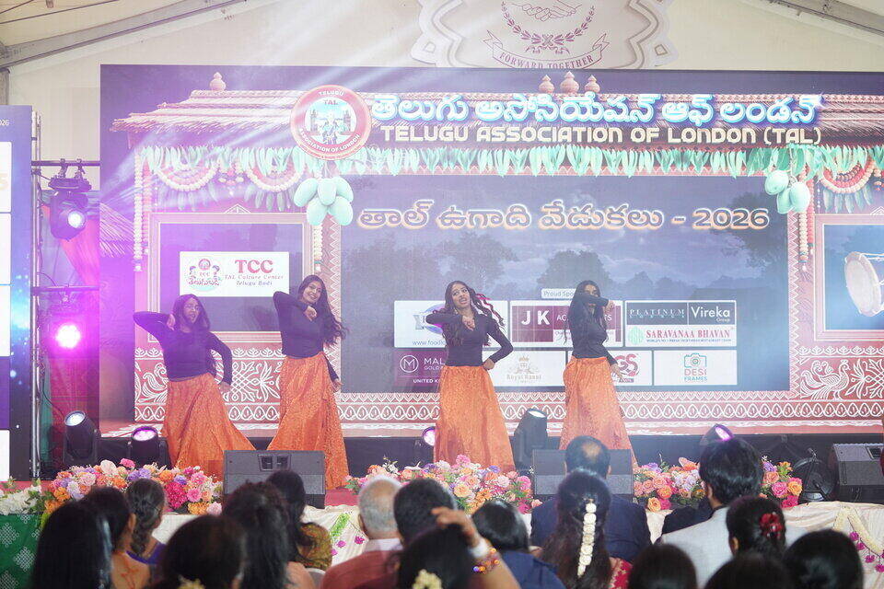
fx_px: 1866
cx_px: 442
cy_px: 294
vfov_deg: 17.9
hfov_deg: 26.7
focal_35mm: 76
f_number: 4.5
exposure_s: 1/200
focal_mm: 76
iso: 1600
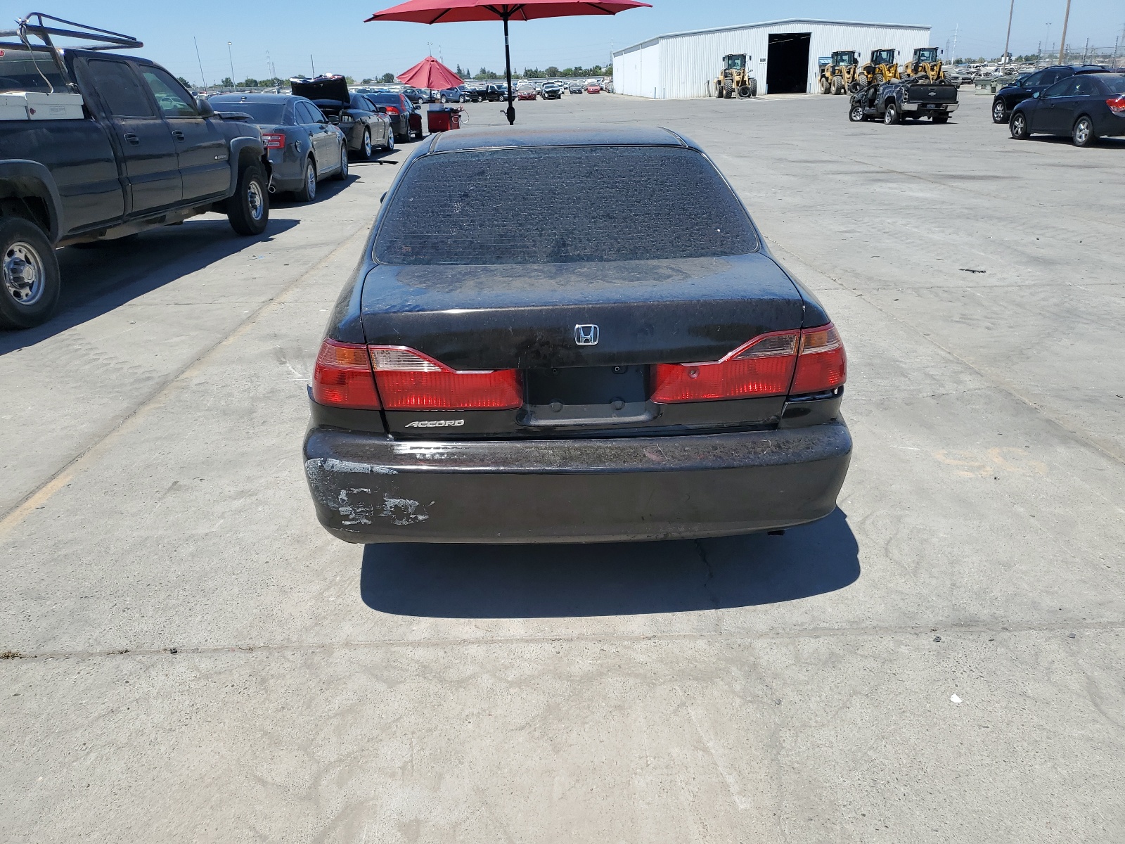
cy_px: 422
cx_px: 562
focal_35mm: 26
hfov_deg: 67.3
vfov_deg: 53.1
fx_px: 845
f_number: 1.5
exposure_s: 1/3333
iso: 50
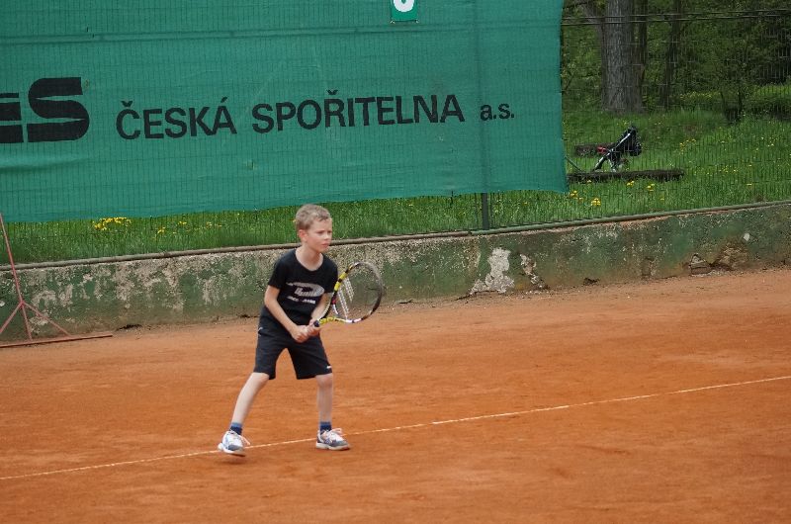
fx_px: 2467
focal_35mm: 112
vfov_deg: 12.1
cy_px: 262
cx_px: 396
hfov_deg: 18.2
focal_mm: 75
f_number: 4.5
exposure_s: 1/2000
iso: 1250
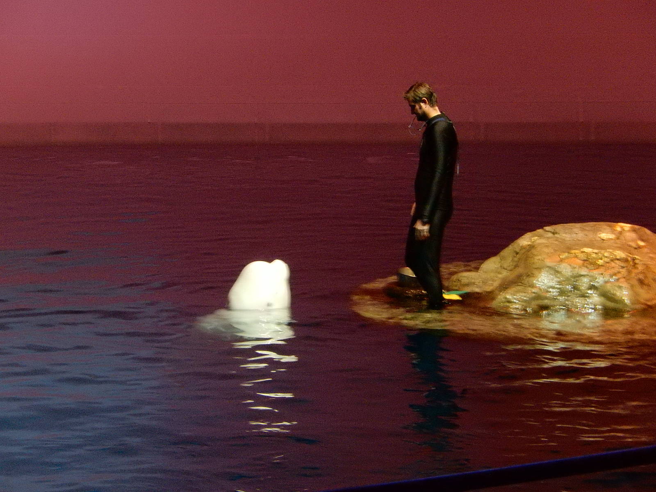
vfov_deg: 8.8
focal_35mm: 169
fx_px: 3203
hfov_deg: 11.7
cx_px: 328
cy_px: 246
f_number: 5.7
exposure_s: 1/20
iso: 1600
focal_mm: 30.3
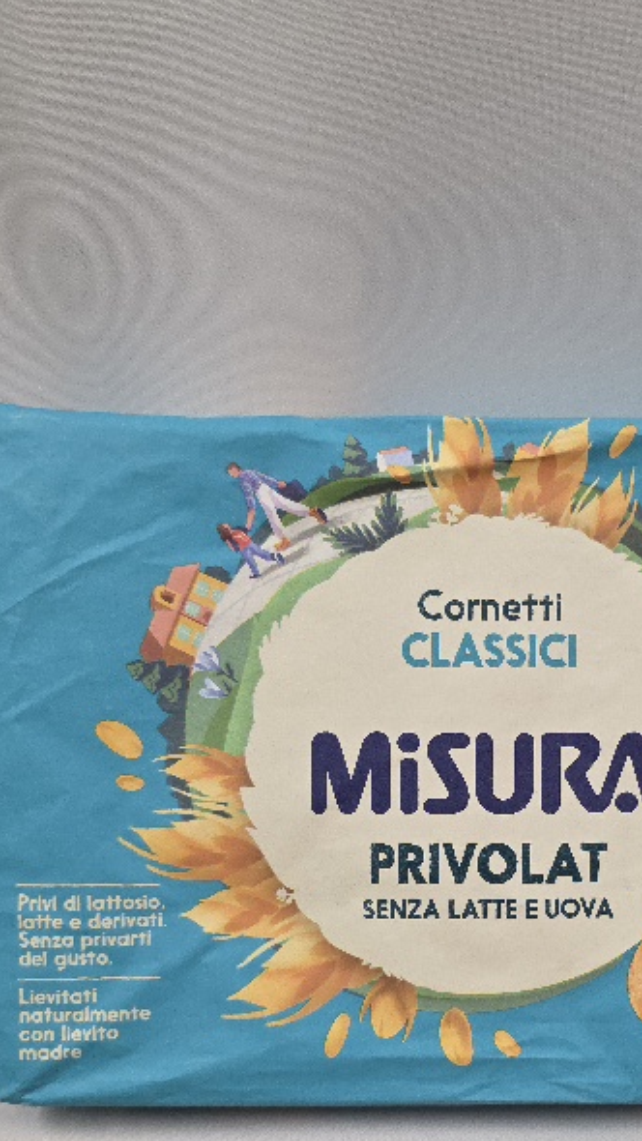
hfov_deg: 33.8
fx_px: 1029
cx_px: 499
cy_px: 764
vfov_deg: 56.7
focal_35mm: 34
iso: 400
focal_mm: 6.3
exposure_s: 1/101
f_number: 1.7
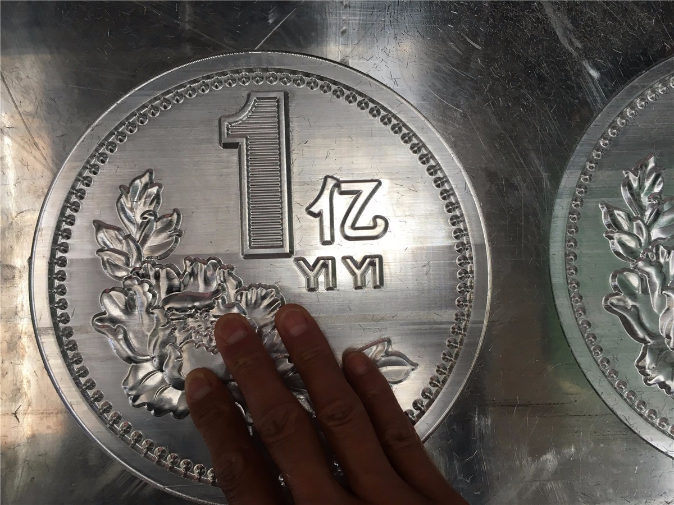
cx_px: 337
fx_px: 565
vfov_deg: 48.2
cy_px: 252
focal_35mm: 29
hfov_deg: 61.7
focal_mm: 4.15
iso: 40
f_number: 2.2
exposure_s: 1/33
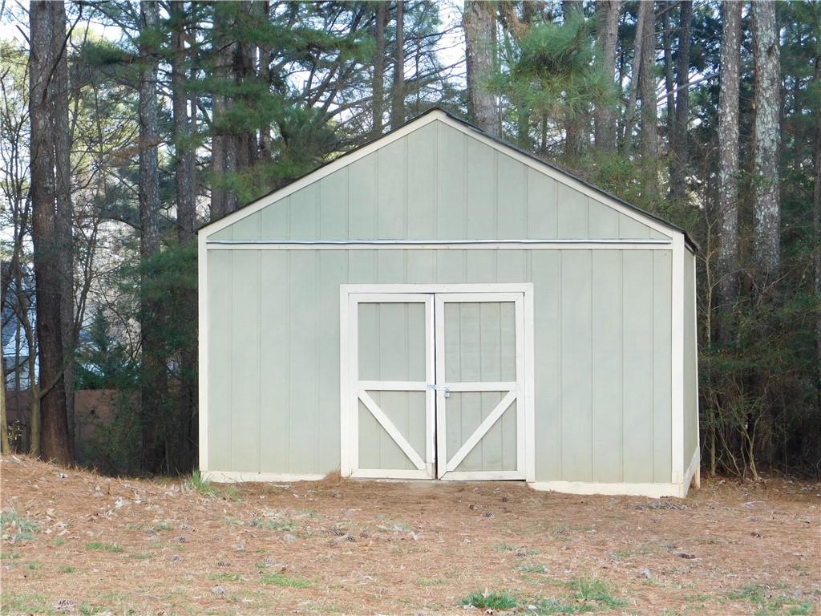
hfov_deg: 24.4
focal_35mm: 80
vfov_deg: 18.4
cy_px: 308
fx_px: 1897
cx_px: 410
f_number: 4.4
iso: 125
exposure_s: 1/80
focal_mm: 14.2
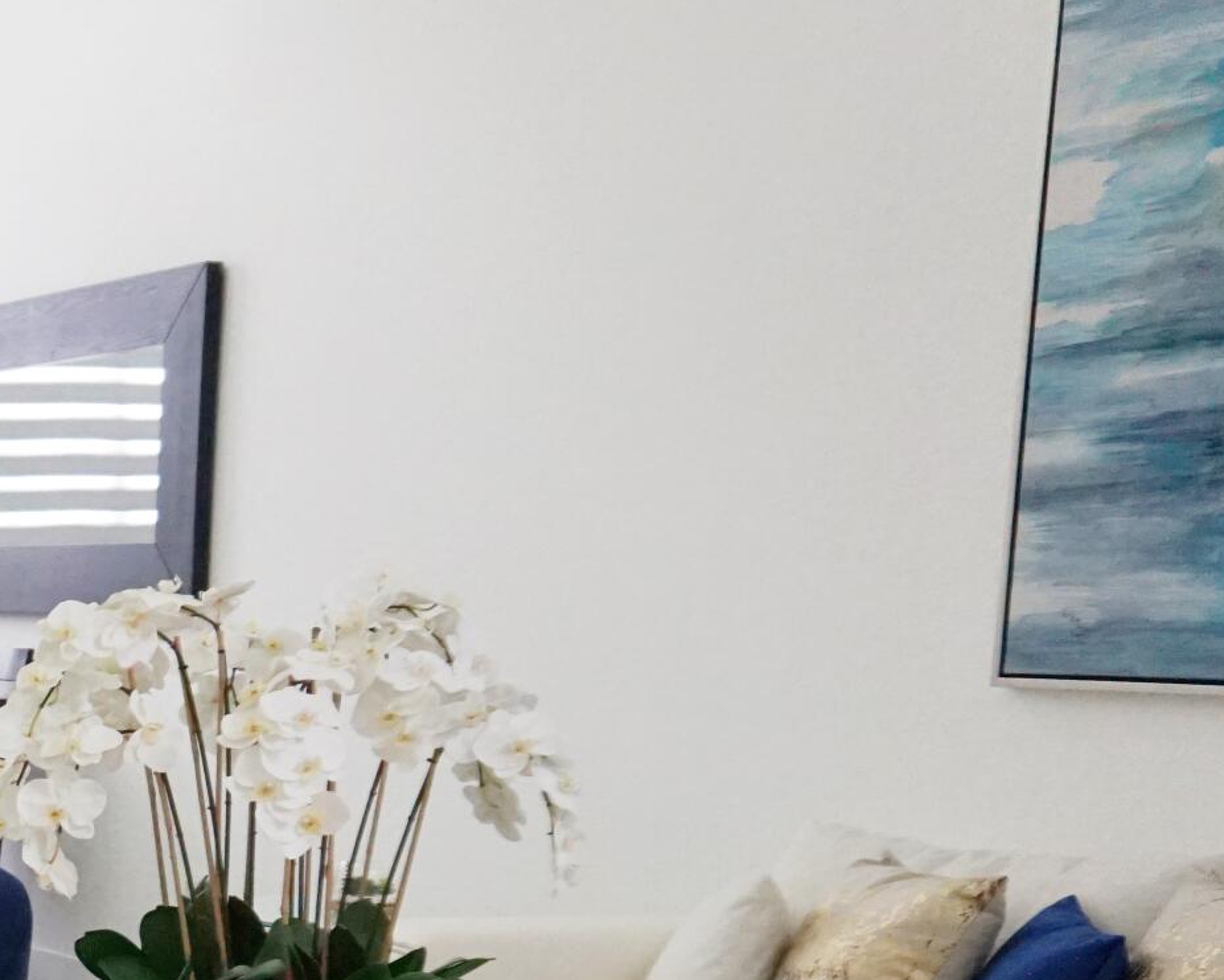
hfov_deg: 21.4
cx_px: -673
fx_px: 2645
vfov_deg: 20.1
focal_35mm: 73
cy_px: 1061
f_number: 4
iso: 1000
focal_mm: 16
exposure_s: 1/160
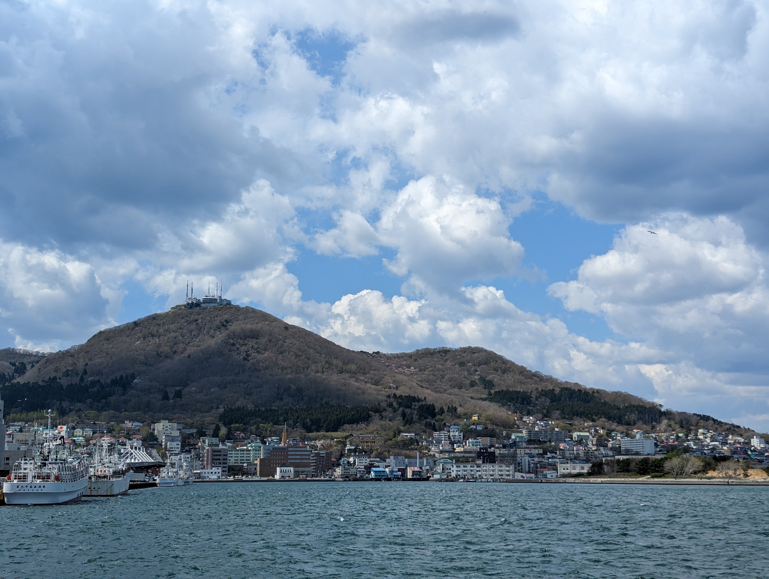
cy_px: 290
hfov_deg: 39.6
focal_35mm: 48
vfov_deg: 30.3
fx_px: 1068
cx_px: 384
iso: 46
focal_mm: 6.81
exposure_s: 1/3802
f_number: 1.85
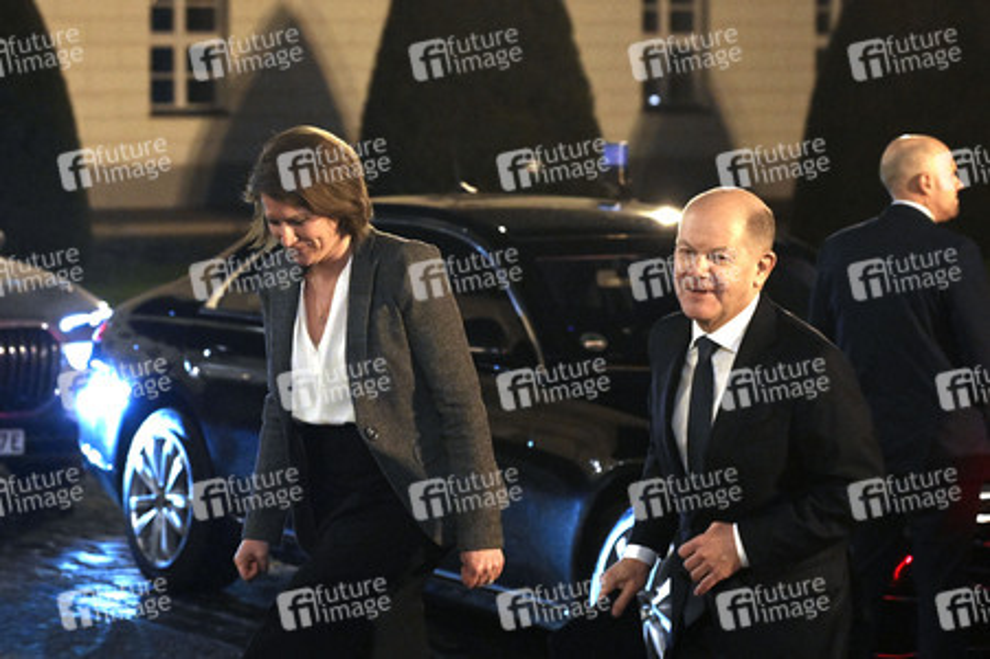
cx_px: 495
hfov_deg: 22.6
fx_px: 2473
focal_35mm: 90
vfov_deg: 15.2
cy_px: 330
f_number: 4
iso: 8000
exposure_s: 1/400
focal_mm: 90
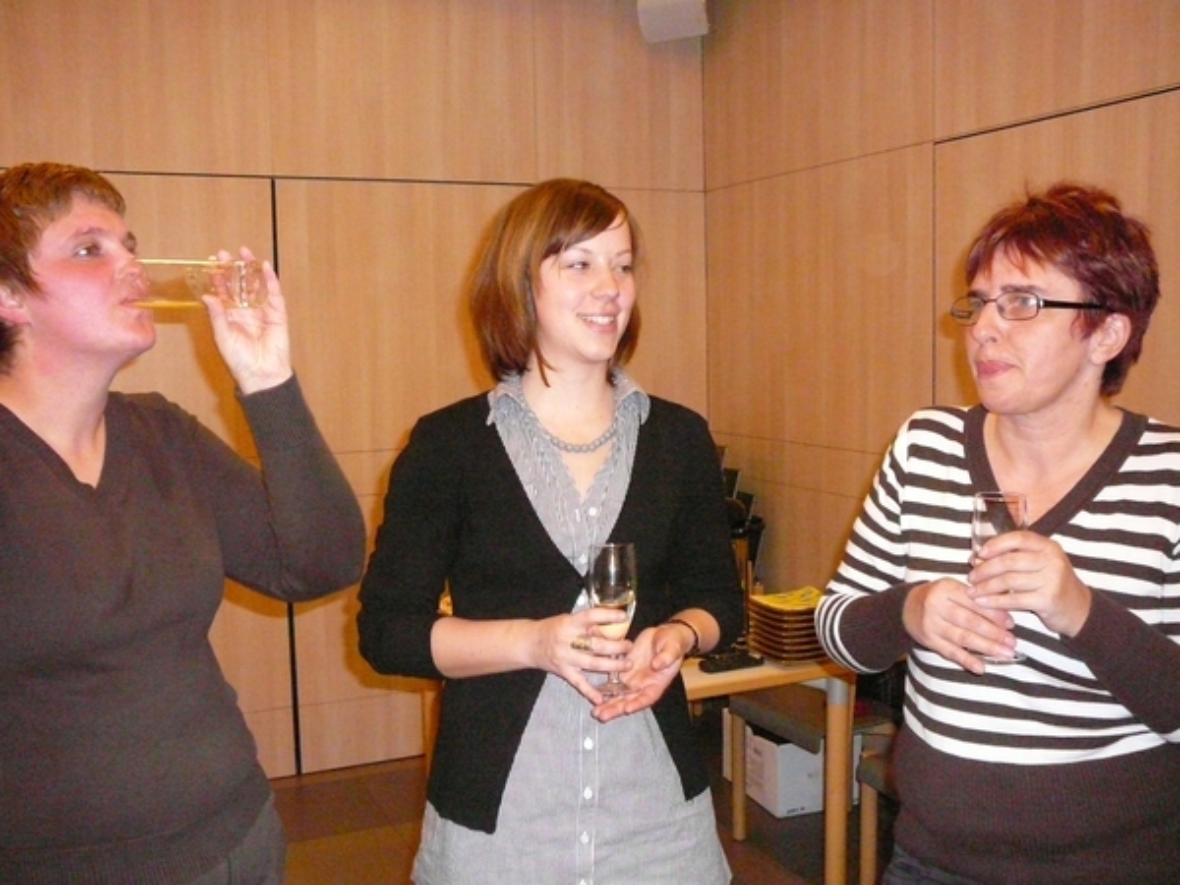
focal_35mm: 35
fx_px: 1193
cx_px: 590
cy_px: 442
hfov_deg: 52.6
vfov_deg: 40.7
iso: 800
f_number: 2.8
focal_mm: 5.2
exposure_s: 1/30
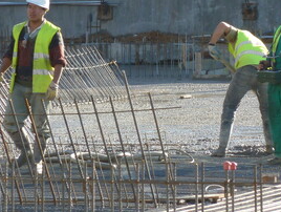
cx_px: 140
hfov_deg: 3.2
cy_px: 87
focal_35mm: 612
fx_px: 4977
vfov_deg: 2.4
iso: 80
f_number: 4.9
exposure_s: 1/125
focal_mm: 49.2
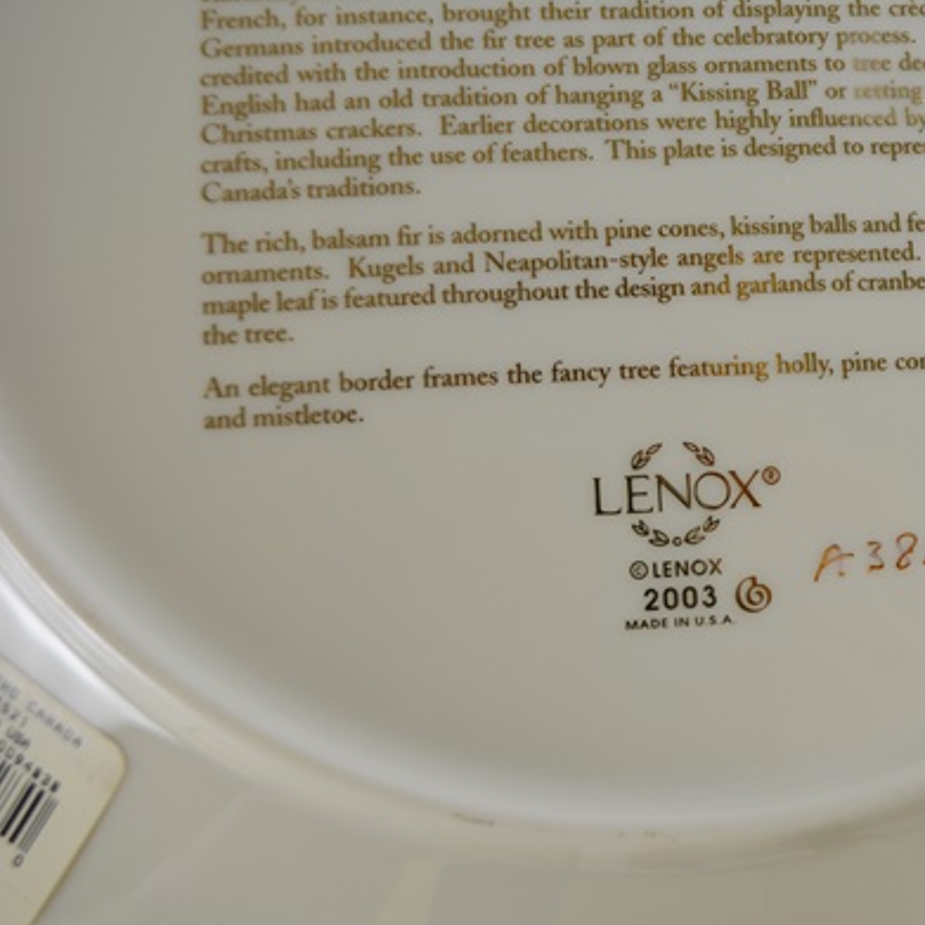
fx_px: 1421
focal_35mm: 47
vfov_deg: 36.1
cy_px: 471
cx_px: 705
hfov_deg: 35.2
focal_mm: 24
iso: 250
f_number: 5.6
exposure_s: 1/125
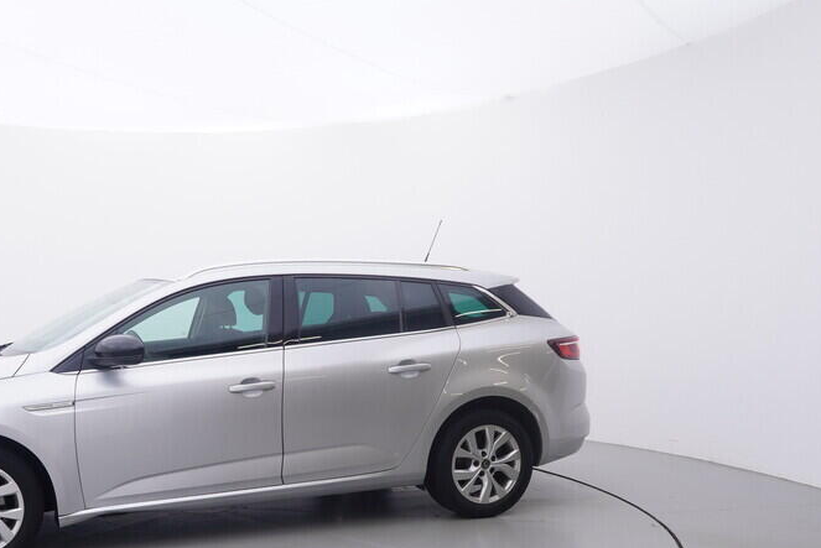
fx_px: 794
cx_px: 203
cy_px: 401
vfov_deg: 37.3
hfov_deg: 52.3
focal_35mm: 35
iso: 200
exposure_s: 1/80
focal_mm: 15
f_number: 5
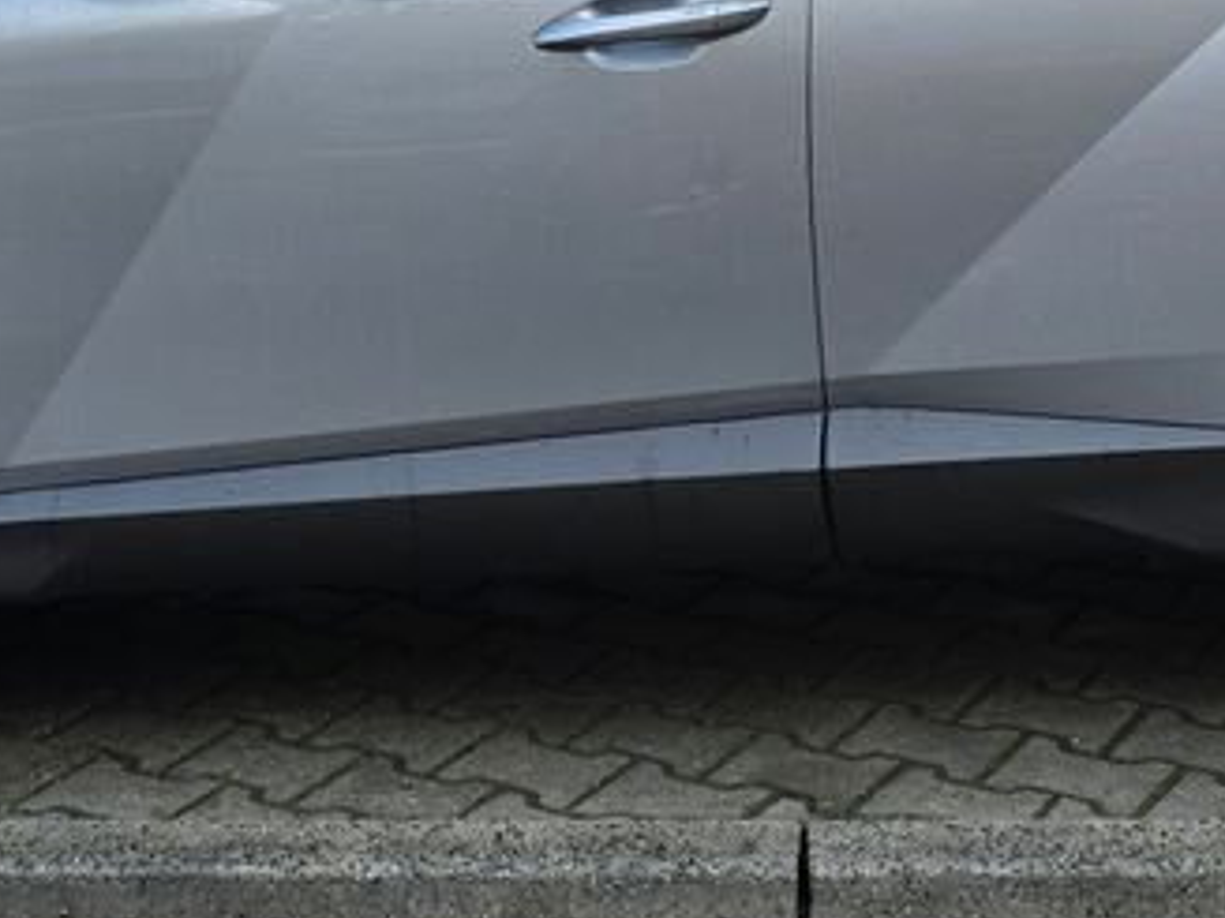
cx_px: 719
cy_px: -105
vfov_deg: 19.5
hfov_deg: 27.0
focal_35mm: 72
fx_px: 2547
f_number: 1.7
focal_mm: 6.3
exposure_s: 1/180
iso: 25
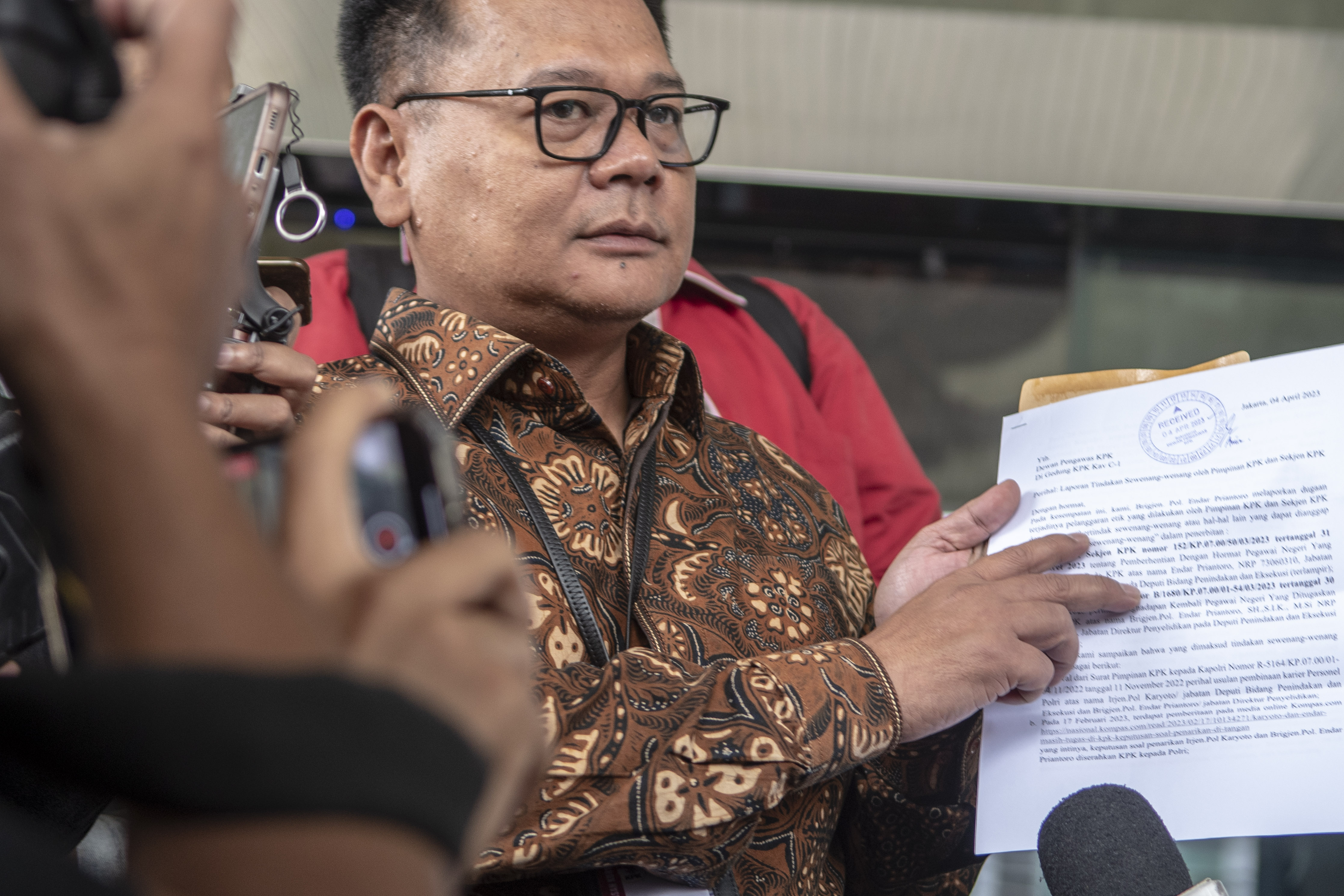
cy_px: 421
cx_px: 558
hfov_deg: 28.4
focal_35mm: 71
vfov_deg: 19.2
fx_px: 2650
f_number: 2.8
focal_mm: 38
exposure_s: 1/125
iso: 200
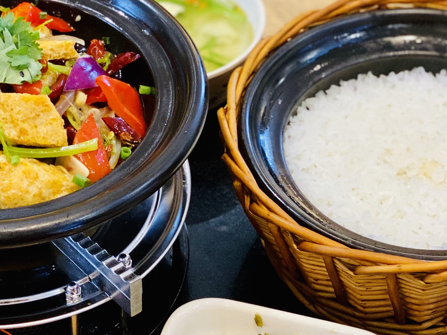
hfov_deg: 16.7
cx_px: 202
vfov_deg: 12.6
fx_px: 1524
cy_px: 175
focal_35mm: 118
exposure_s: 1/100
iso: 250
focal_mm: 6
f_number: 2
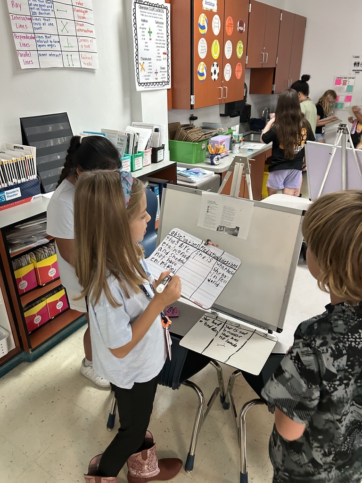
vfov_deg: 67.3
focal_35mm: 26
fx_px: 363
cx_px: 181
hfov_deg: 53.1
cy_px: 242
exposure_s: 1/60
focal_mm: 5.7
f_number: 1.5
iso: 400
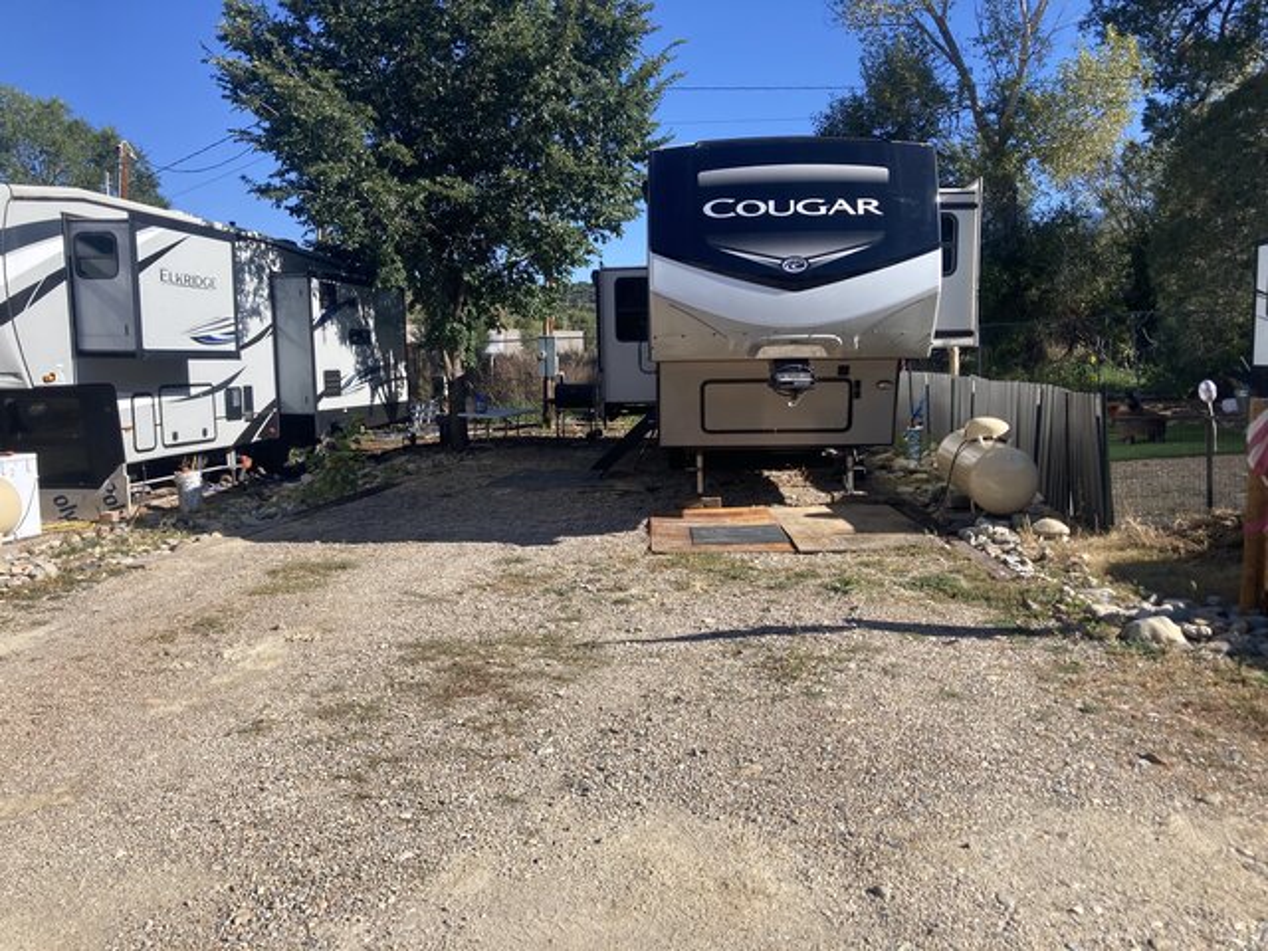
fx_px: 1026
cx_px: 634
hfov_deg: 63.4
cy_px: 476
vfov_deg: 49.7
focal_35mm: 28
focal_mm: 3.99
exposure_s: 1/1473
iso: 20
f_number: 1.8
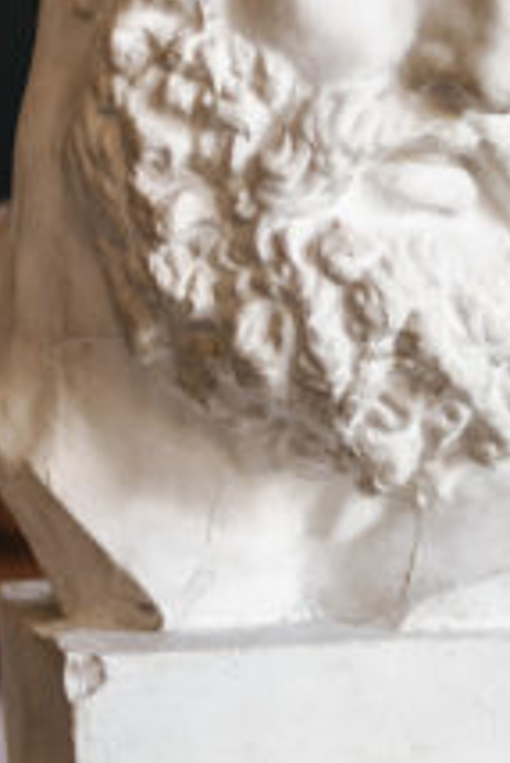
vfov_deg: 8.6
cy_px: 333
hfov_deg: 5.8
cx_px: 382
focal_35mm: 239
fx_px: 5070
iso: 250
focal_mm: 50
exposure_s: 1/200
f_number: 1.4
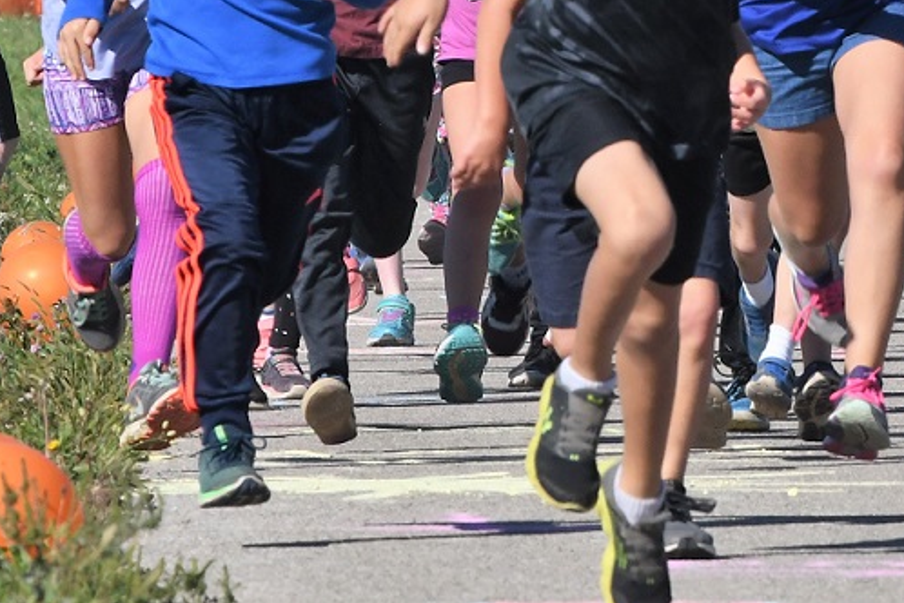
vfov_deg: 2.2
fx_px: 15894
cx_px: 823
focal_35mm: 633
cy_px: 11
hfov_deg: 3.3
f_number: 13
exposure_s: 1/800
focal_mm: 210
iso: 720
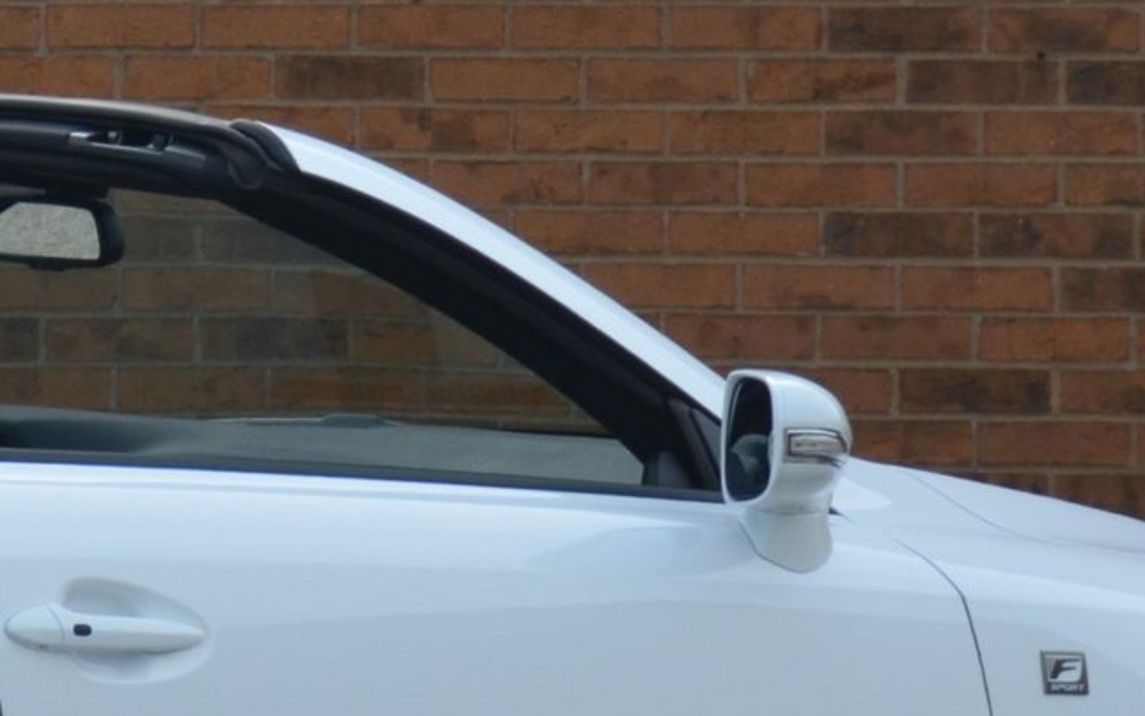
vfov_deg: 2.3
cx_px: -353
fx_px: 17508
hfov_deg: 3.7
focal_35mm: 561
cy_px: 519
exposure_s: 1/1250
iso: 400
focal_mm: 95
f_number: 5.3
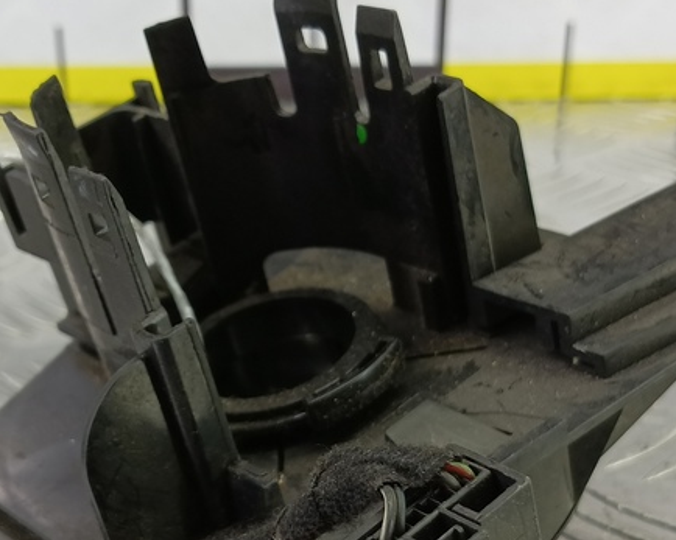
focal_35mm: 53
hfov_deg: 35.3
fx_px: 1060
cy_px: 431
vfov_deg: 28.0
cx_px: 293
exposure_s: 1/50
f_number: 1.6
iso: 168
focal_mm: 4.11
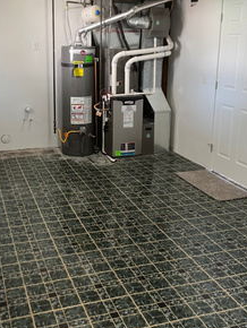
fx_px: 408
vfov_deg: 43.5
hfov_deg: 33.6
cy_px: 126
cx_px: 103
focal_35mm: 43
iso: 160
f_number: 1.6
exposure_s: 1/60
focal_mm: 5.1
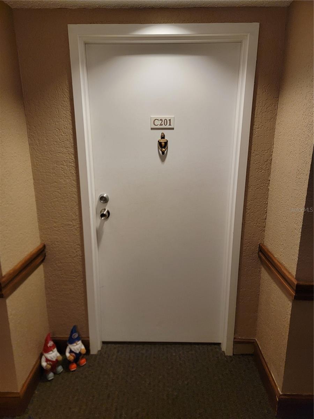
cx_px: 157
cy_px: 210
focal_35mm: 24
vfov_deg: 71.6
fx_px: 290
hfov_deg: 56.8
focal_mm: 6.7
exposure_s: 1/40
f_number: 1.8
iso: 250
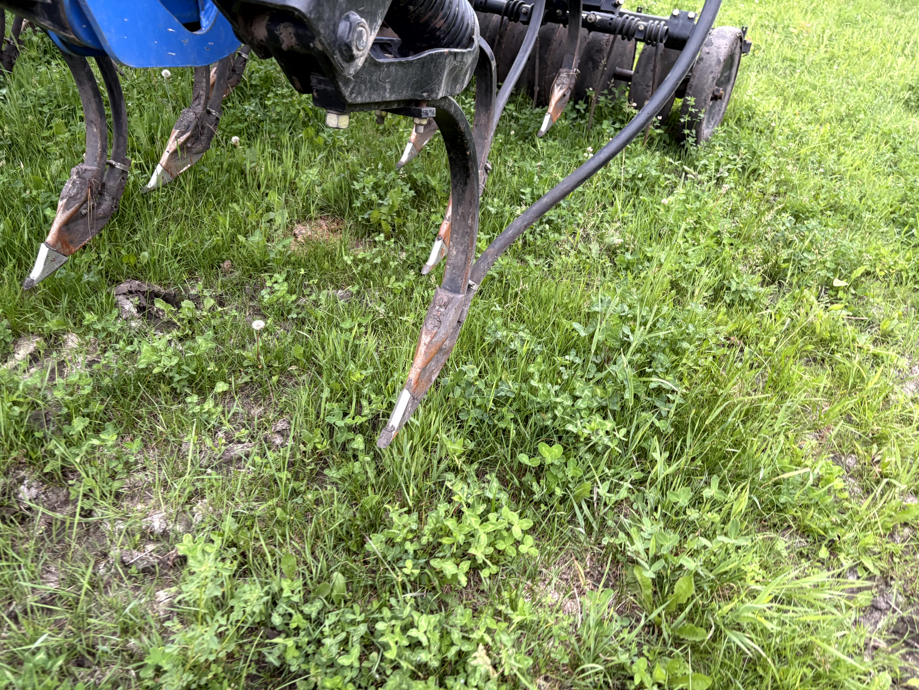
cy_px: 345
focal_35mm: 26
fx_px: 690
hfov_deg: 67.3
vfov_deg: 53.1
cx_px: 460
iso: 125
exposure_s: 1/116
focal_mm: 5.96
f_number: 1.6
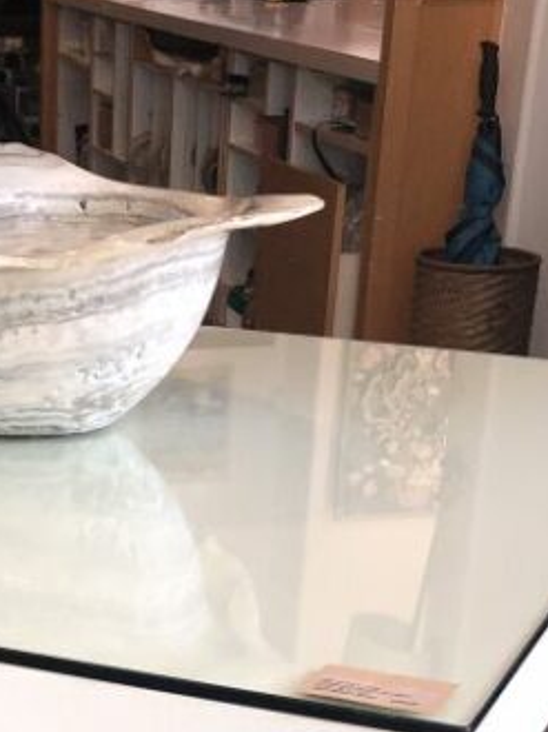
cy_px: 876
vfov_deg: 21.0
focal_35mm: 87
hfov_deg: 16.6
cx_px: 22
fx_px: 1839
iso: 25
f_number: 1.8
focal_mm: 3.99
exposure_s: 1/120
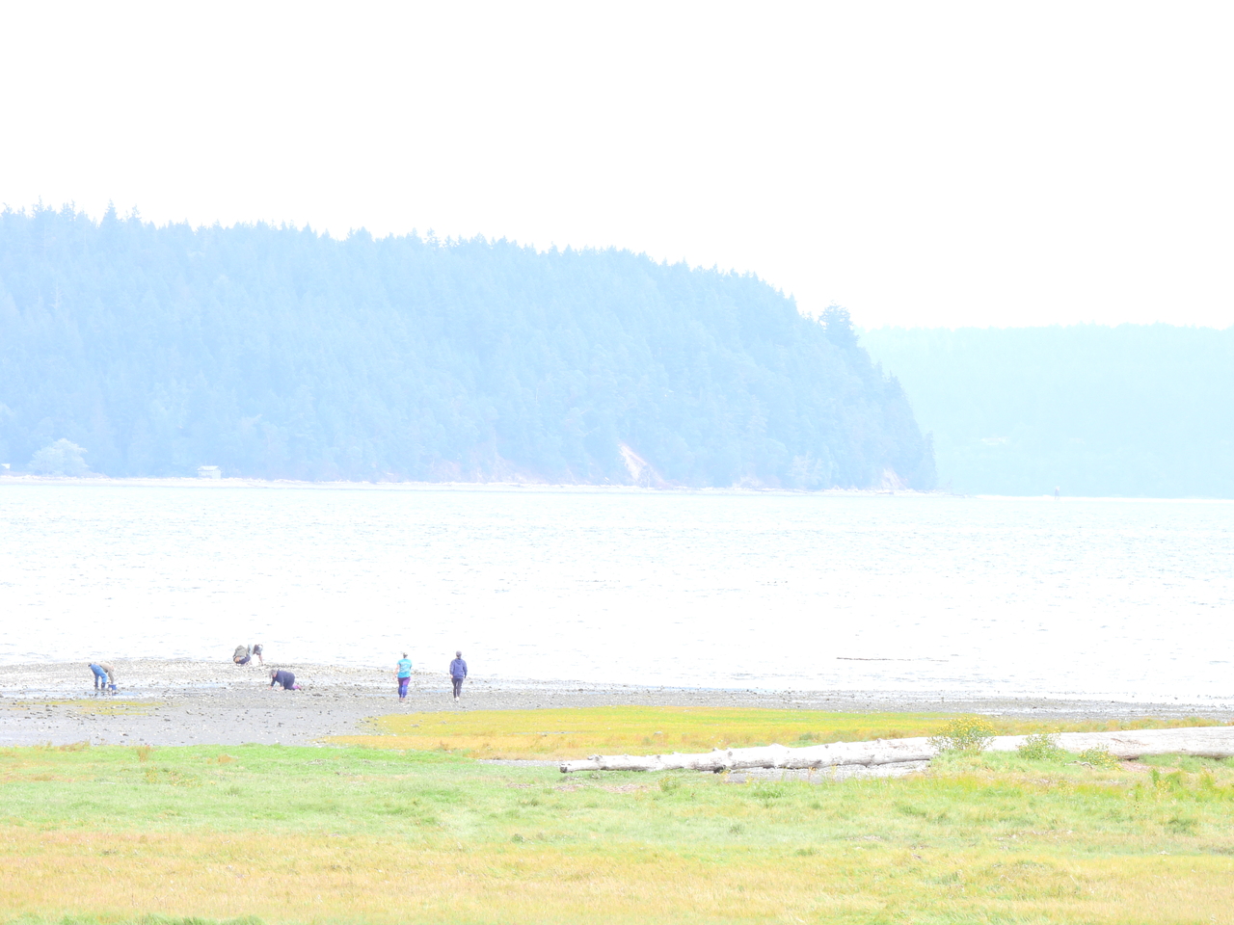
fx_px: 13546
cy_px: 462
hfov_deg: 5.2
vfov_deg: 3.9
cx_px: 617
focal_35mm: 380
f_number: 8
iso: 100
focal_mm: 67.8
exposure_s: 1/50
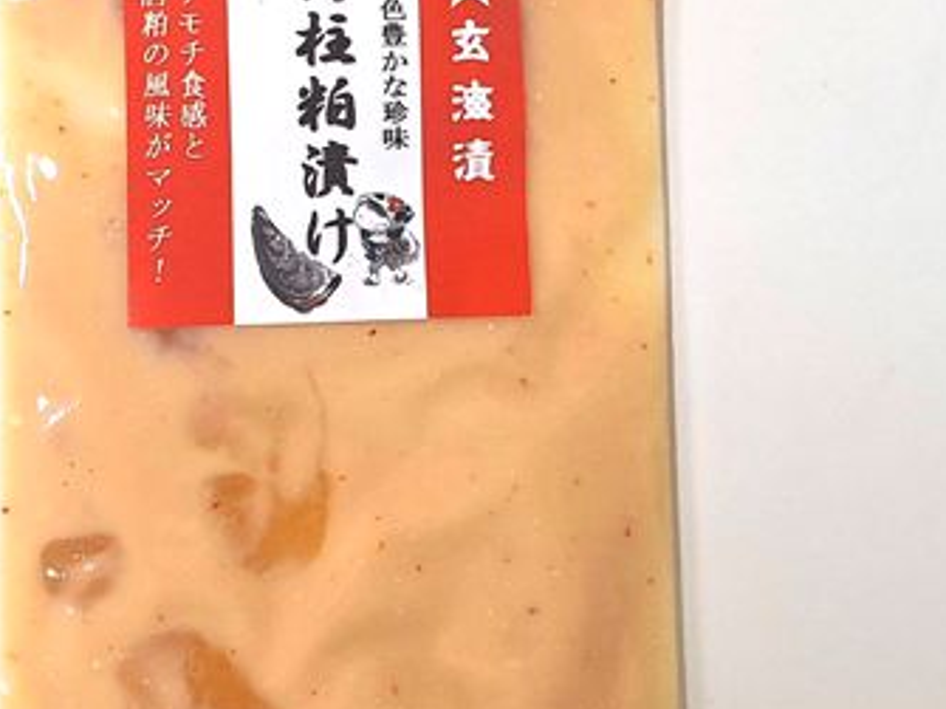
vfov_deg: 32.6
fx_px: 1202
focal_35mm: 44
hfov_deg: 42.6
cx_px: 353
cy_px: 243
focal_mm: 5.54
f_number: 1.8
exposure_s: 1/50
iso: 50
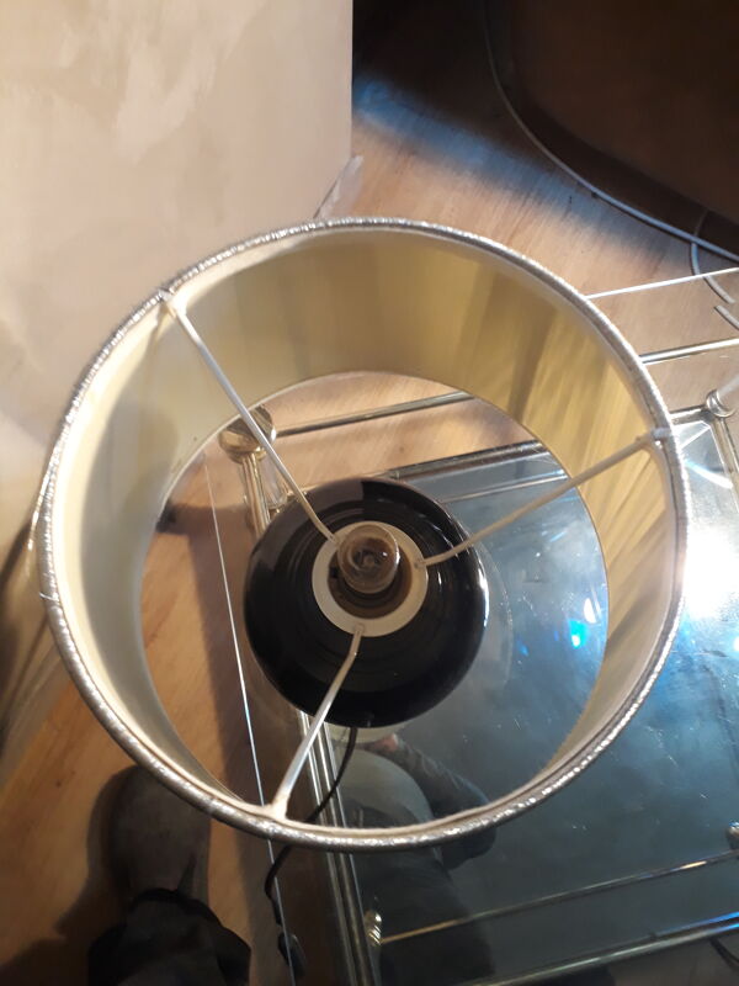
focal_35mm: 27
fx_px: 769
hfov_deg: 51.4
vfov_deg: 65.3
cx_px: 370
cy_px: 493
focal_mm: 3.6
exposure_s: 1/17
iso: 320
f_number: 1.9
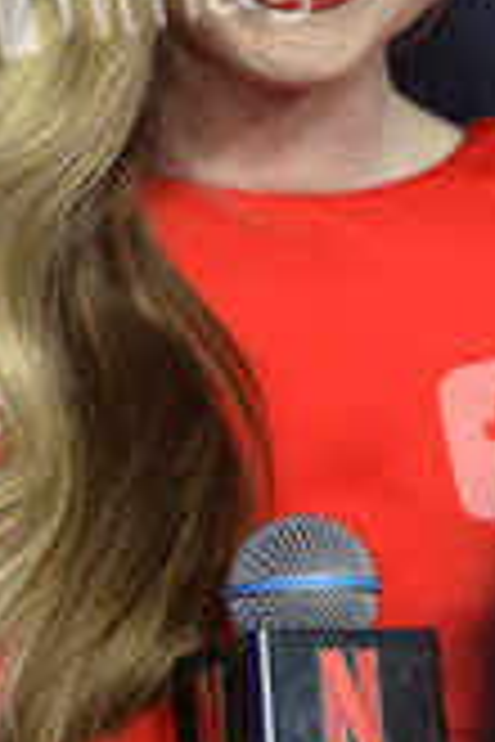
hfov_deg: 5.1
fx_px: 5610
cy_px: 189
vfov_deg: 7.6
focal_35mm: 272
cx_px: 263
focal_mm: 112
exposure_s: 1/250
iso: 800
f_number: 4
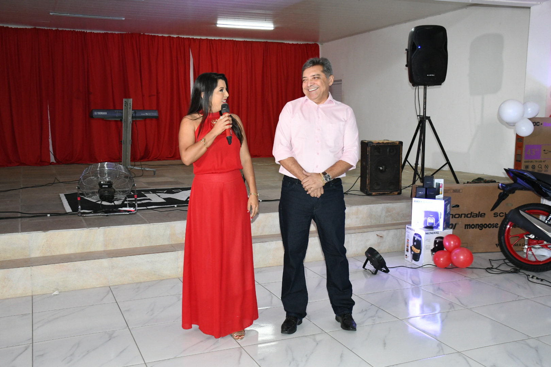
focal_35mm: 36
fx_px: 551
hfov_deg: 53.1
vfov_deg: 36.9
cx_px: 276
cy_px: 184
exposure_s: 1/125
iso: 1600
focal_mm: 24
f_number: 5
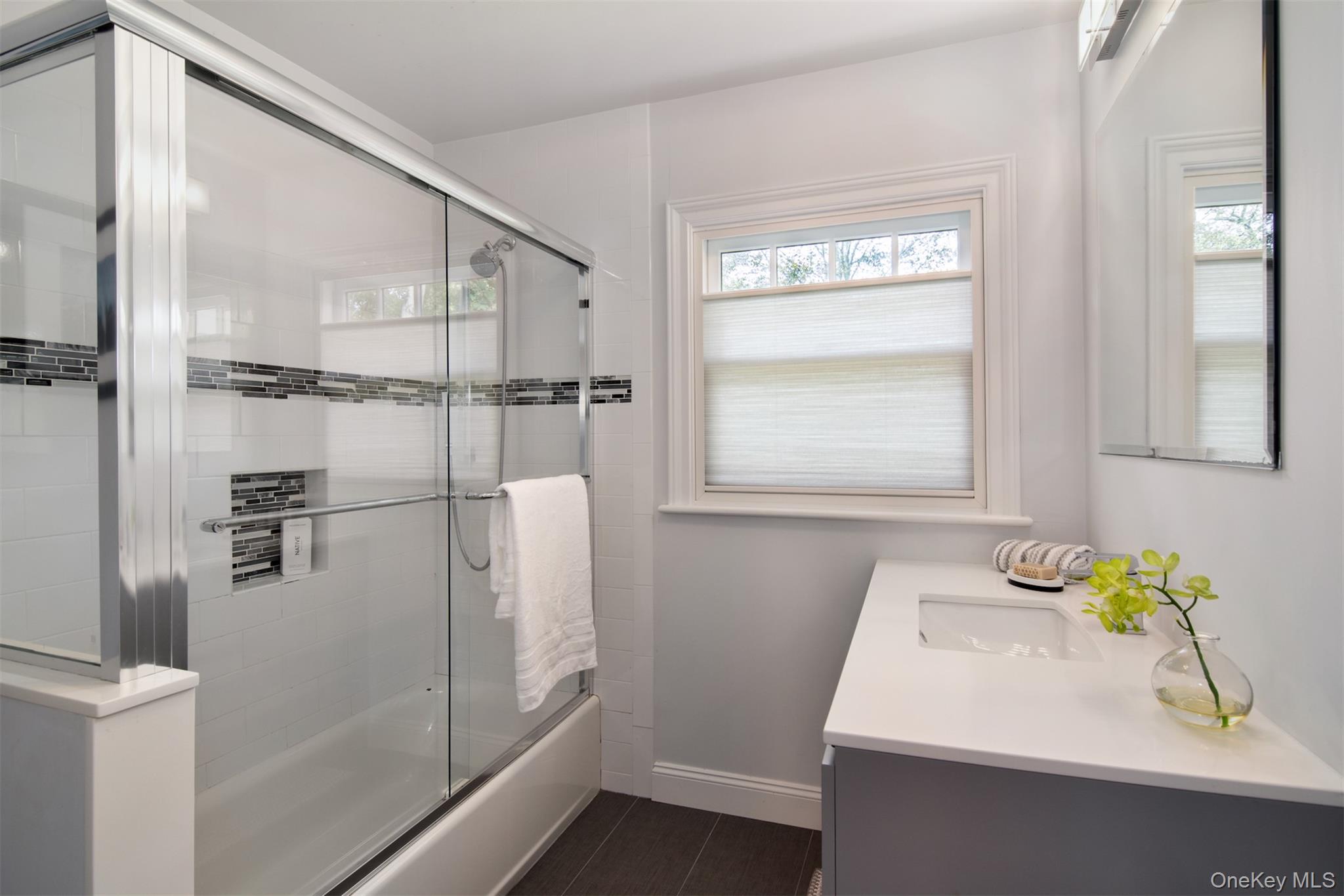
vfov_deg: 72.0
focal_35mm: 16
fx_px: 616
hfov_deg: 95.0
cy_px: 448
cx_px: 672
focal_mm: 11
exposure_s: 1/30
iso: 640
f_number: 8
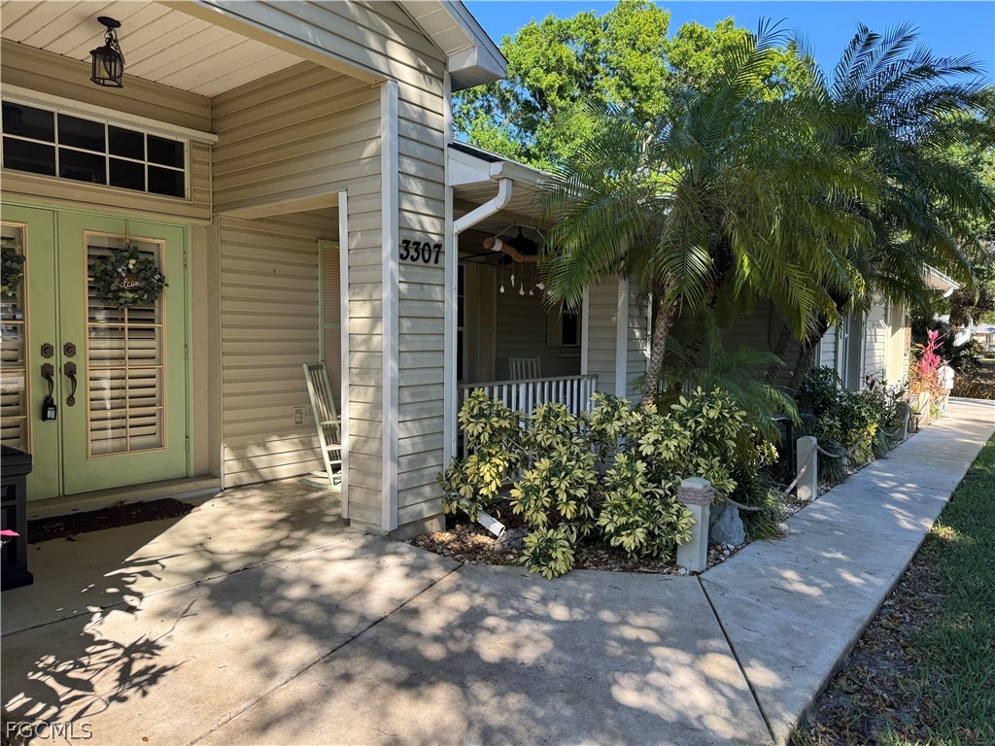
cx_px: 498
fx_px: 690
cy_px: 373
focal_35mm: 24
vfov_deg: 56.8
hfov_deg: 71.6
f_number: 1.78
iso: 80
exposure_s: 1/747
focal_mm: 6.76
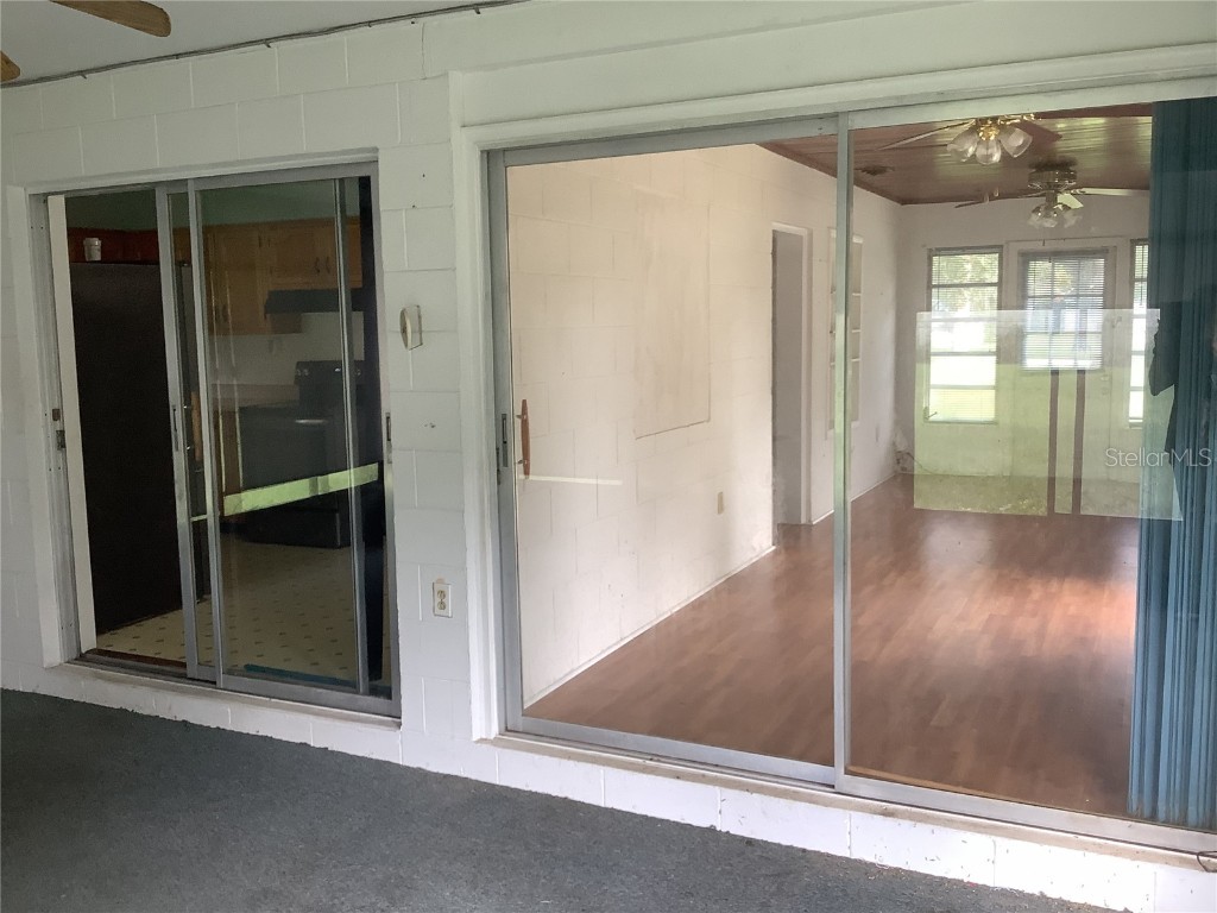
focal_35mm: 31
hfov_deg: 58.4
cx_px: 608
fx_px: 1090
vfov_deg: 45.4
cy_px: 456
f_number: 2.4
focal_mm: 3.3
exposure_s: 1/50
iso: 80
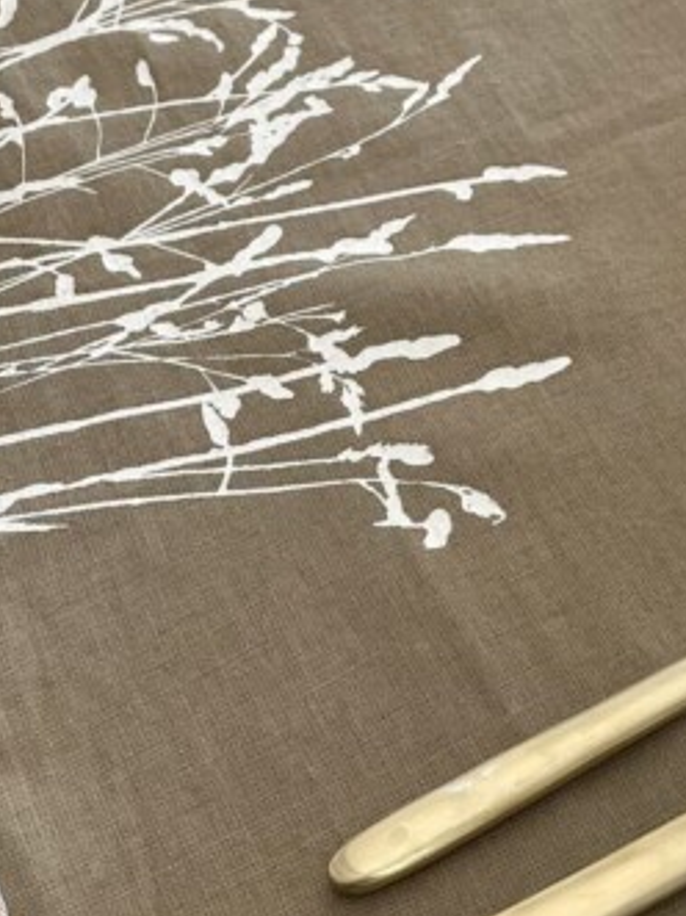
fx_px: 1771
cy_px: 369
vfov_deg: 28.9
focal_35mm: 67
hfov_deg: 21.3
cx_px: 656
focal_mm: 4.2
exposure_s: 1/121
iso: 100
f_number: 1.6
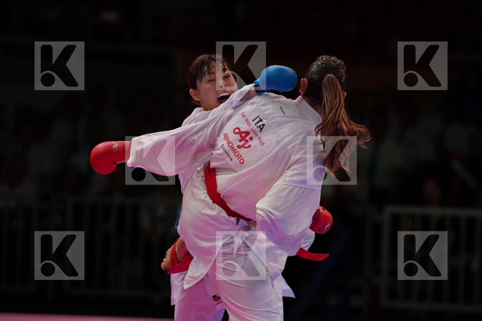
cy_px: 160
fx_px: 3976
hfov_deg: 6.9
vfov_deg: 4.6
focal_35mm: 297
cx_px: 241
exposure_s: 1/1000
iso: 500
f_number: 2.8
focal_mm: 198
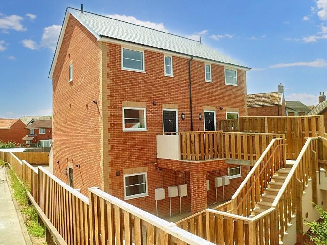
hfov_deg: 67.3
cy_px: 122
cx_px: 164
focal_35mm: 26
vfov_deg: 53.1
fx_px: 246
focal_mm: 4.9
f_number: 3.3
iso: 100
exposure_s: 1/750
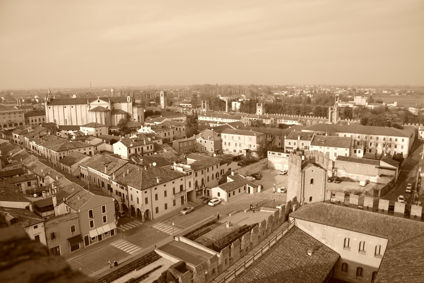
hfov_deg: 37.9
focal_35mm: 52
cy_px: 142
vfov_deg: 25.8
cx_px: 212
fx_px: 618
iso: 100
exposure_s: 1/250
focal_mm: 35
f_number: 6.3
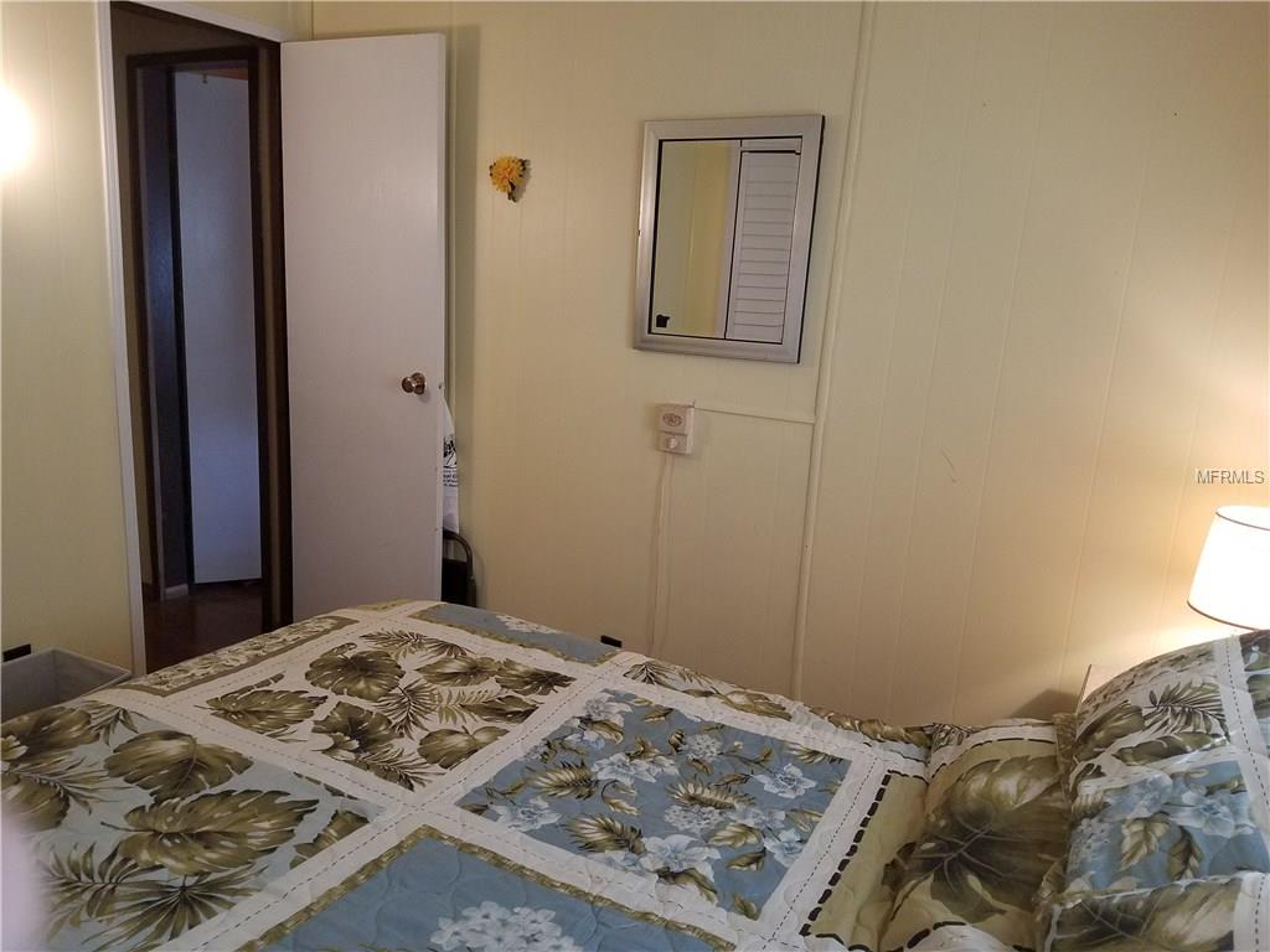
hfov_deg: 67.3
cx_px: 635
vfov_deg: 53.1
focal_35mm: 26
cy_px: 476
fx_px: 954
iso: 125
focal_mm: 4.2
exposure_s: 1/60
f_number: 1.7
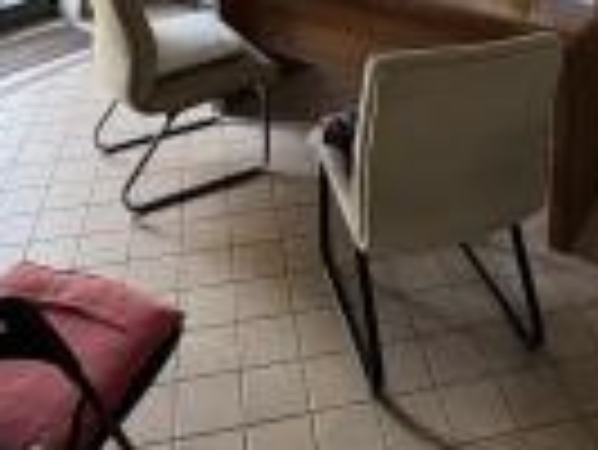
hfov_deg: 44.4
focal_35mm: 42
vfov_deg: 26.5
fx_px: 726
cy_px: -198
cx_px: 378
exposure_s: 1/50
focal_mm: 2.22
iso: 125
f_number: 2.2
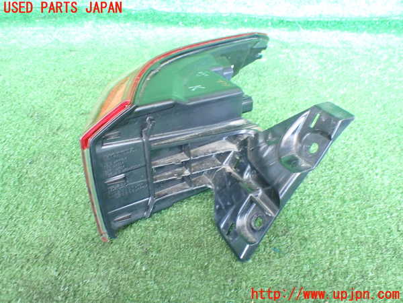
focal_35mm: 30
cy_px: 152
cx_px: 202
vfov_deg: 46.8
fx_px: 349
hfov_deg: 60.0
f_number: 2.3
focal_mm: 5.4
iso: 800
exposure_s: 1/30
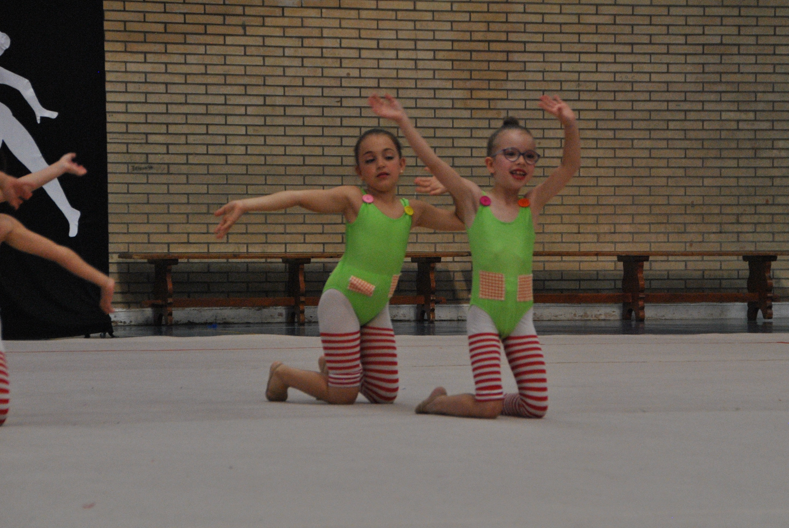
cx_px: 465
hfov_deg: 12.0
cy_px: 274
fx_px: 3752
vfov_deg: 8.1
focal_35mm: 171
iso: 800
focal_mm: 86
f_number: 5.3
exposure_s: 1/320
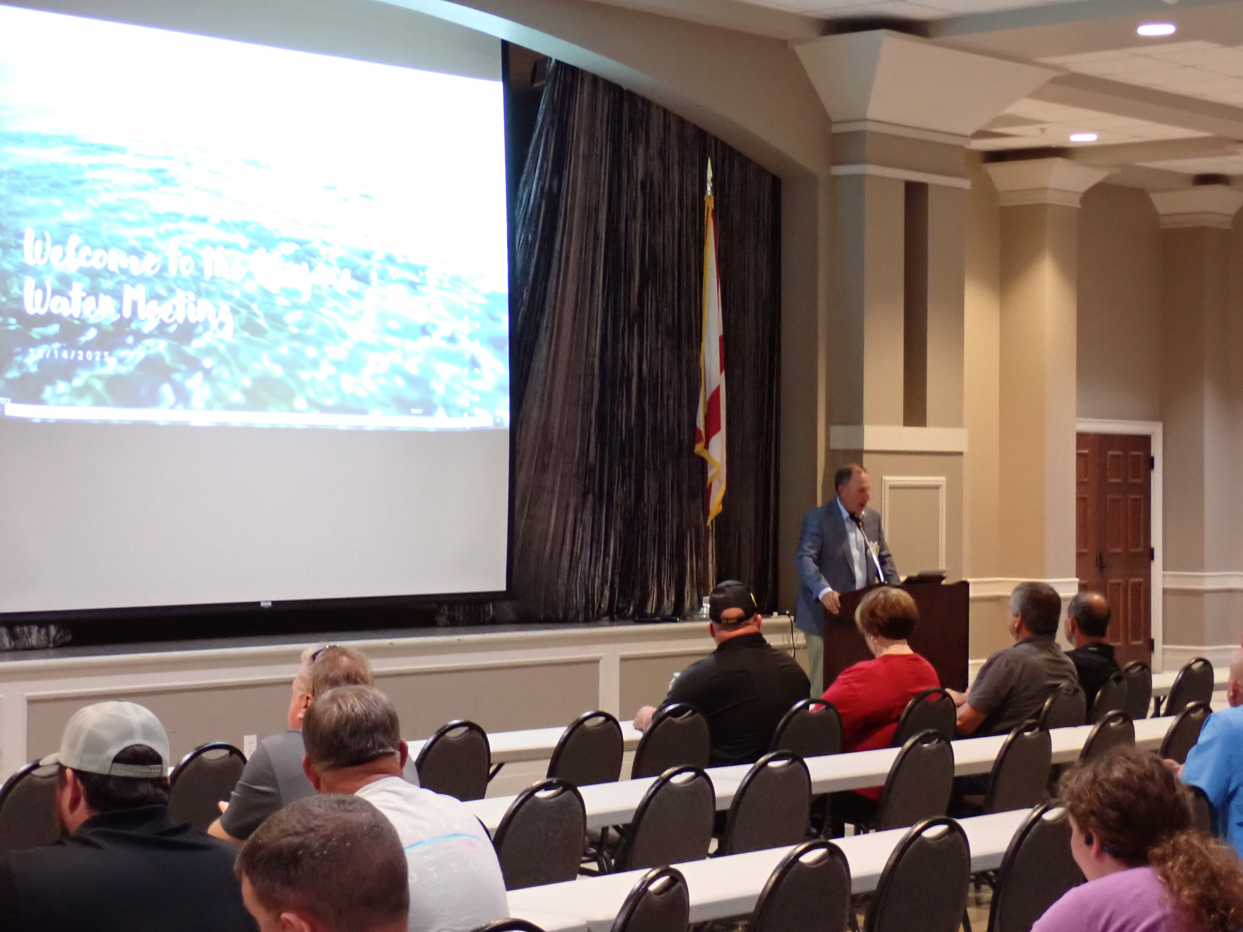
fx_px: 2765
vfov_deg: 19.1
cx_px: 622
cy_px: 466
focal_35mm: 77
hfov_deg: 25.3
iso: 1250
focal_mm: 13.65
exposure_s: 1/20
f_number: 4.1
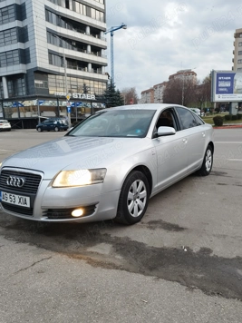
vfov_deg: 65.2
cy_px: 178
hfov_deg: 51.3
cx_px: 125
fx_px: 252
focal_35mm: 27
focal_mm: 5.89
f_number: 1.89
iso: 120
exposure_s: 1/50
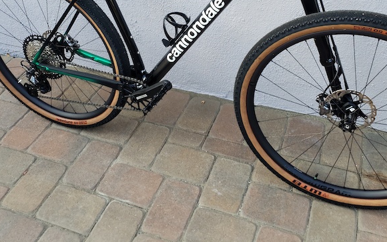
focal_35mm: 38
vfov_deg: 32.6
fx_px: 401
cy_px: 45
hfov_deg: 51.4
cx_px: 220
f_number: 1.5
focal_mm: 4.3
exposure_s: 1/250
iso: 50
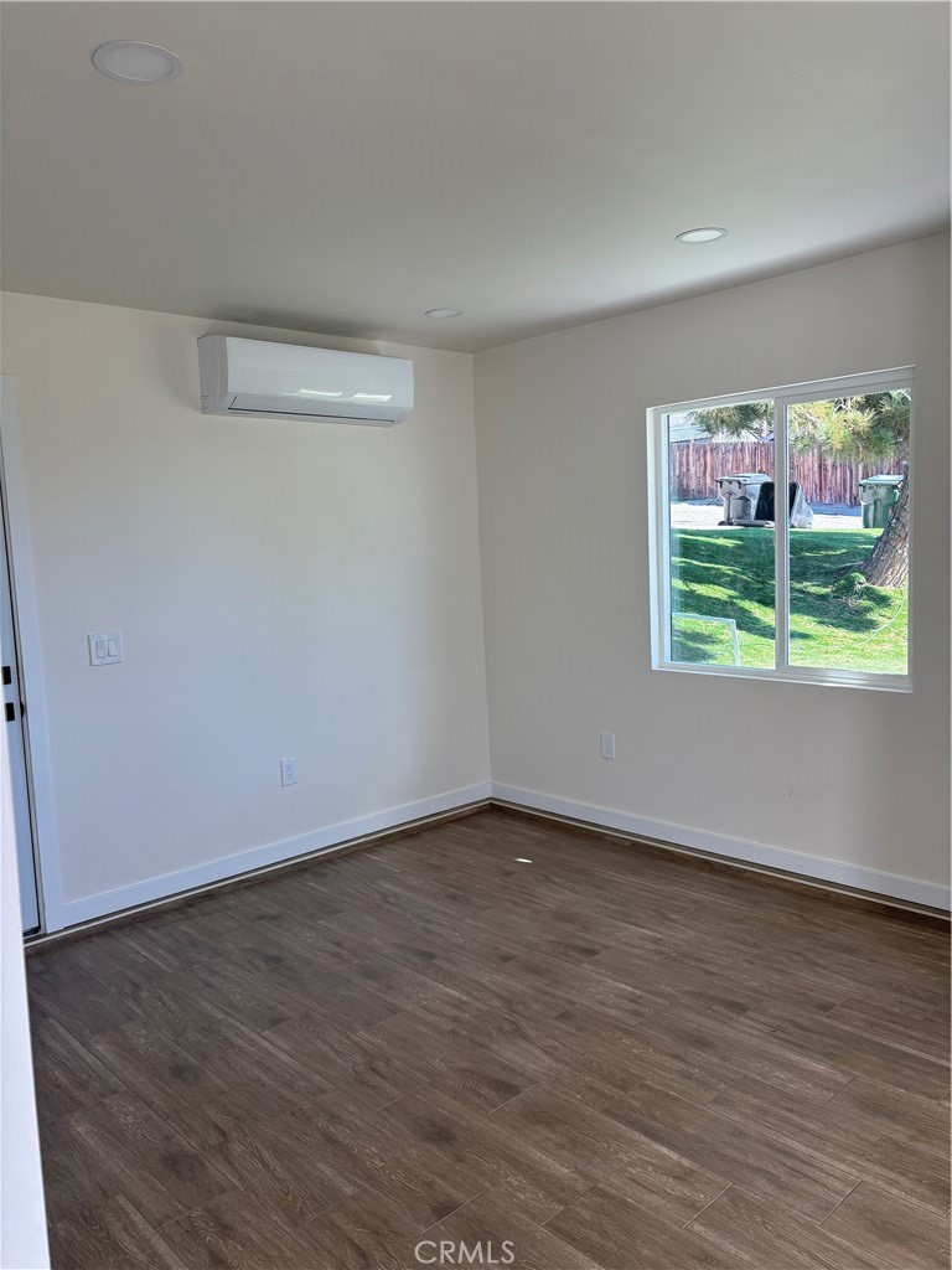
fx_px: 953
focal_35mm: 26
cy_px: 635
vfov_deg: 67.3
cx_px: 476
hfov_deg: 53.1
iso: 64
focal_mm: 5.96
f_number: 1.6
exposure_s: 1/231
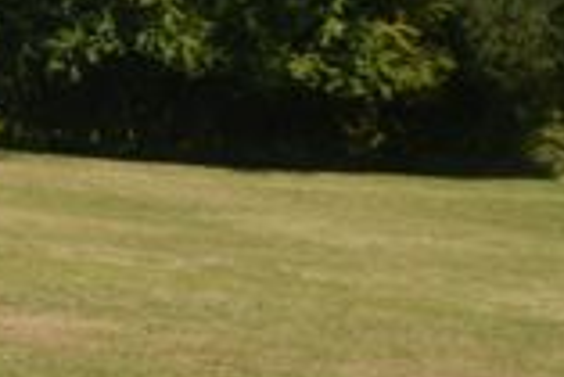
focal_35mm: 148
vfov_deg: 9.3
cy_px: 108
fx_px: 2321
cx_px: -512
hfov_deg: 12.4
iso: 100
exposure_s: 1/250
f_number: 8
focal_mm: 22
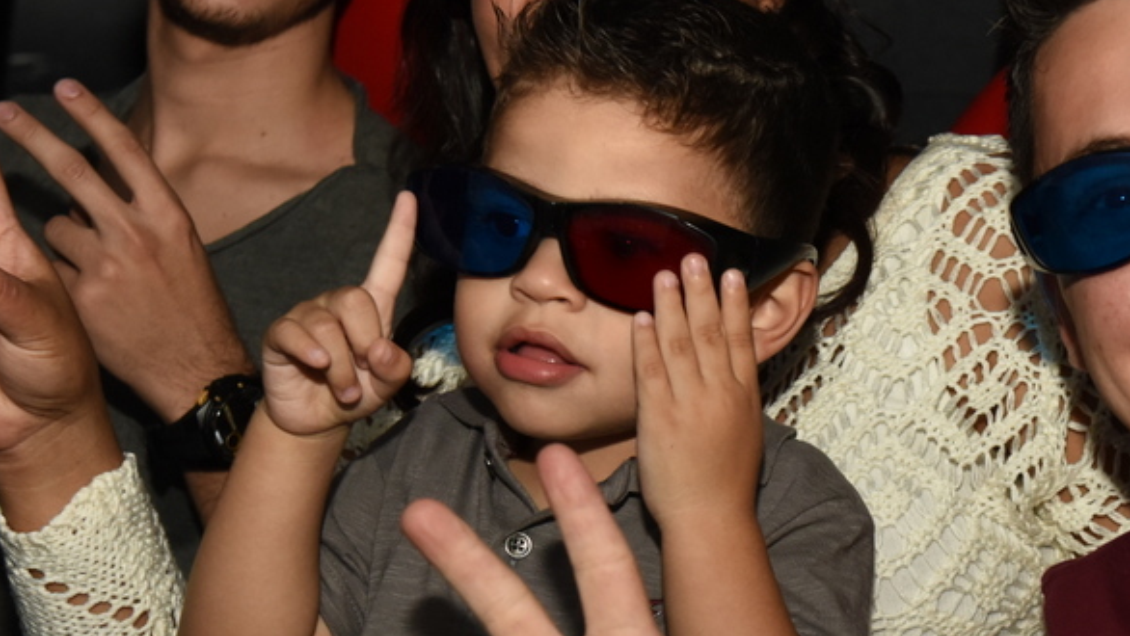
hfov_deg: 20.6
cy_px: 427
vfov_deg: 11.8
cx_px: 812
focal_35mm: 103
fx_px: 3087
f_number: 4.5
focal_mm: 48
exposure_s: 1/100
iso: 1600
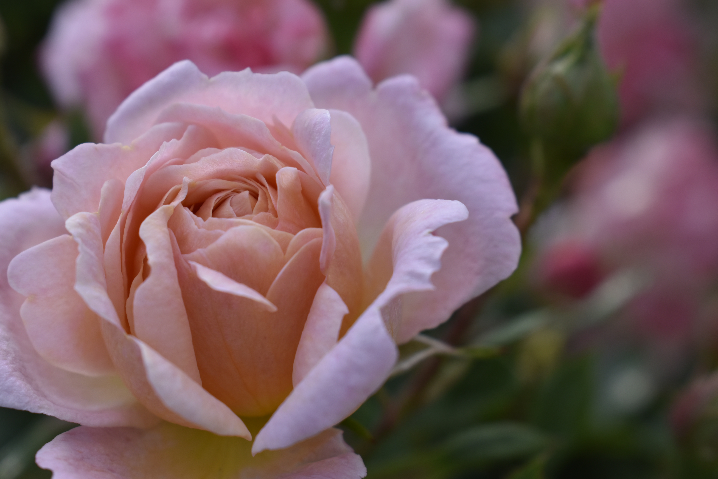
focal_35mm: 82
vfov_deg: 16.6
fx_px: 1645
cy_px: 240
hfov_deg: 24.6
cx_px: 359
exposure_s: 1/250
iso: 220
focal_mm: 55
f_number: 8
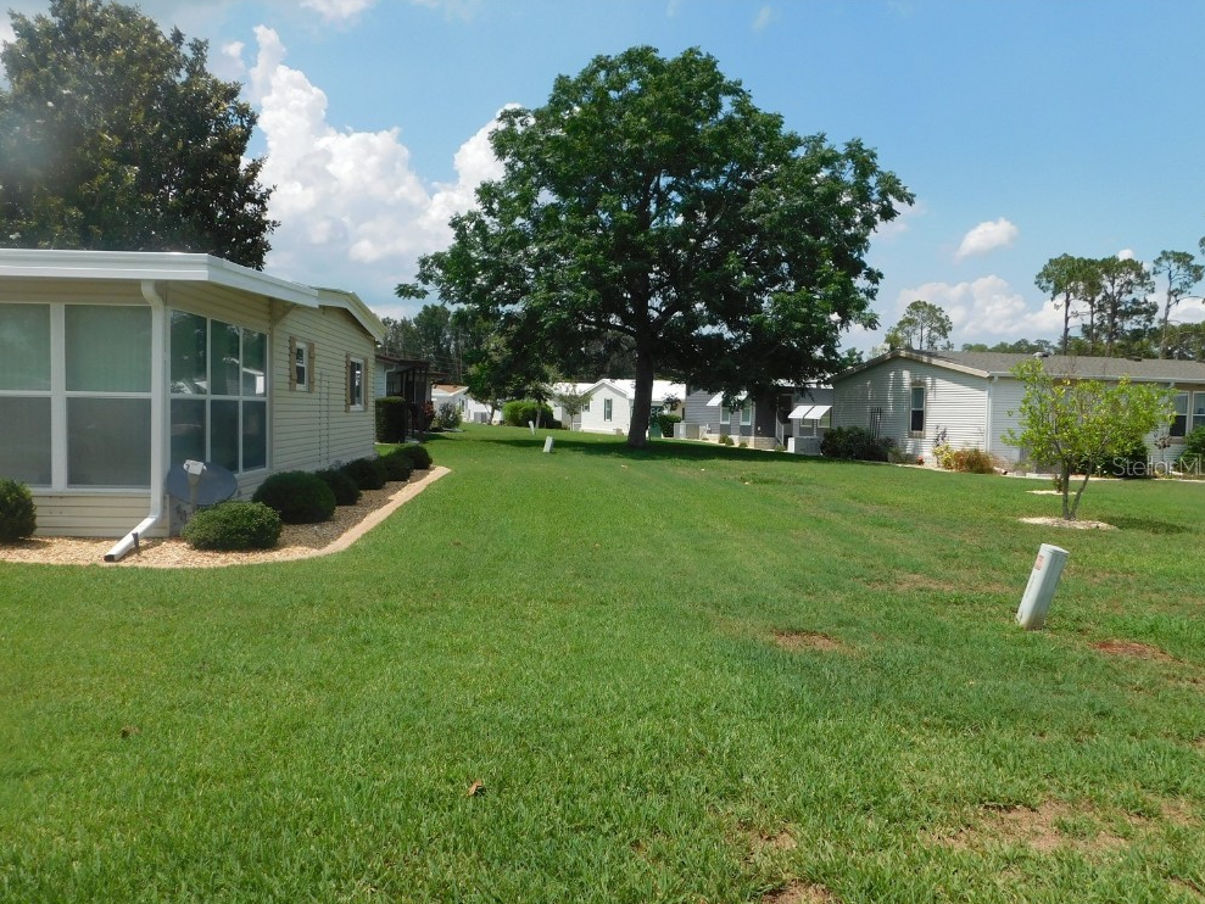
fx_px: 1010
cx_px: 603
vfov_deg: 48.2
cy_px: 465
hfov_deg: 61.7
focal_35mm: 29
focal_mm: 4.9
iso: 125
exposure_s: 1/500
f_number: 6.4
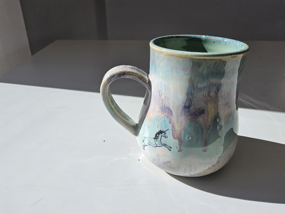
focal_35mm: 23
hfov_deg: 73.9
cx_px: 142
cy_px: 107
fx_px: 189
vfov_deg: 58.9
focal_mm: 3.08
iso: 32
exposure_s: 1/150
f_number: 2
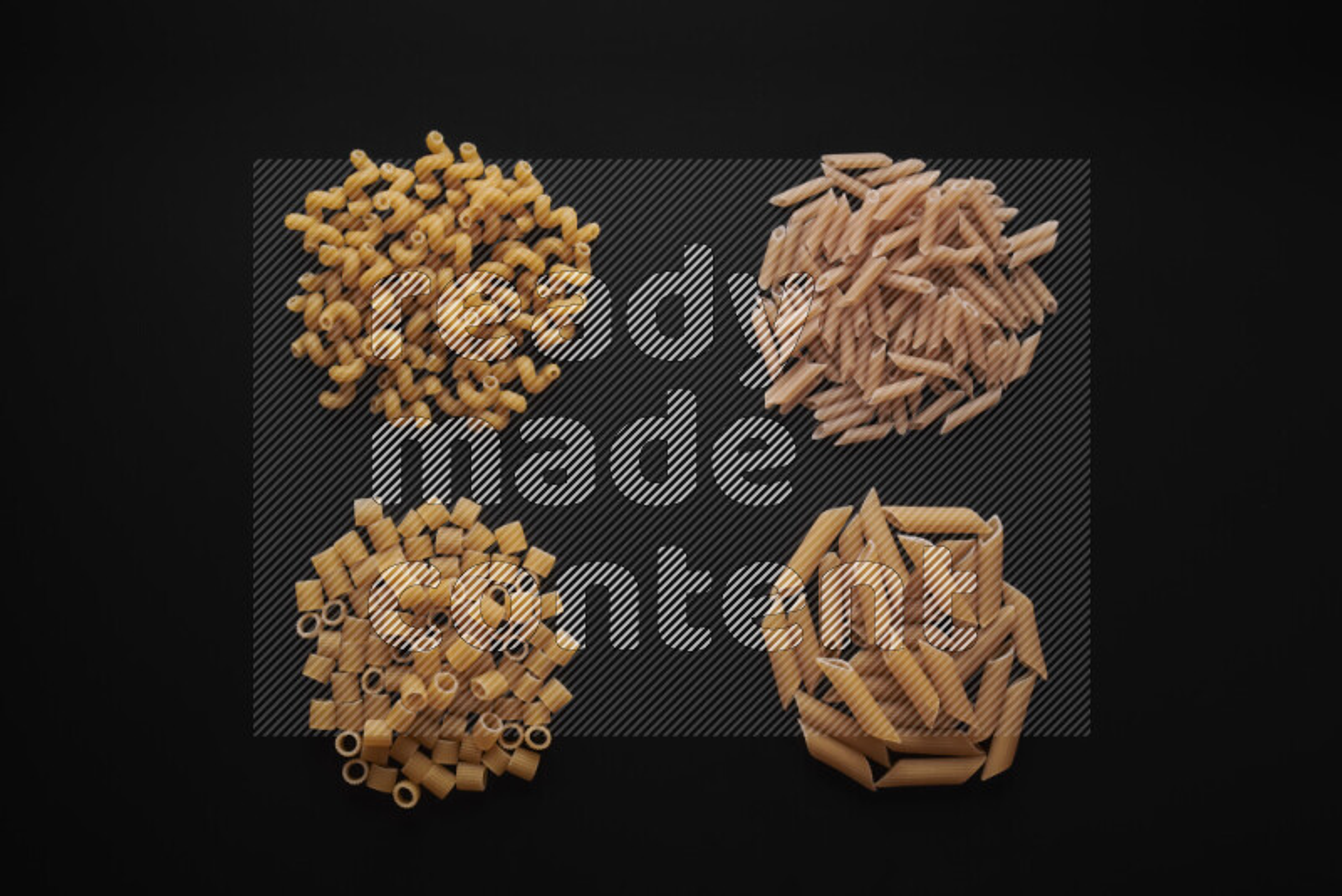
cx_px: 671
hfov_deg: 39.6
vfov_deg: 27.0
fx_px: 1864
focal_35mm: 50
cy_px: 448
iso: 100
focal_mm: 50
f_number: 8
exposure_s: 1/100
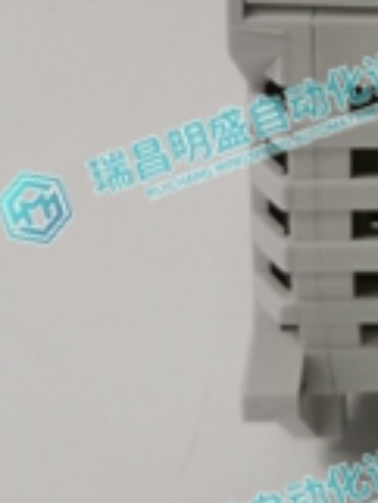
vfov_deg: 12.3
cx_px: 719
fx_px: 2225
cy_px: -233
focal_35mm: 153
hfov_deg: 9.2
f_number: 1.8
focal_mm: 3.95
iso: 200
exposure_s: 1/50
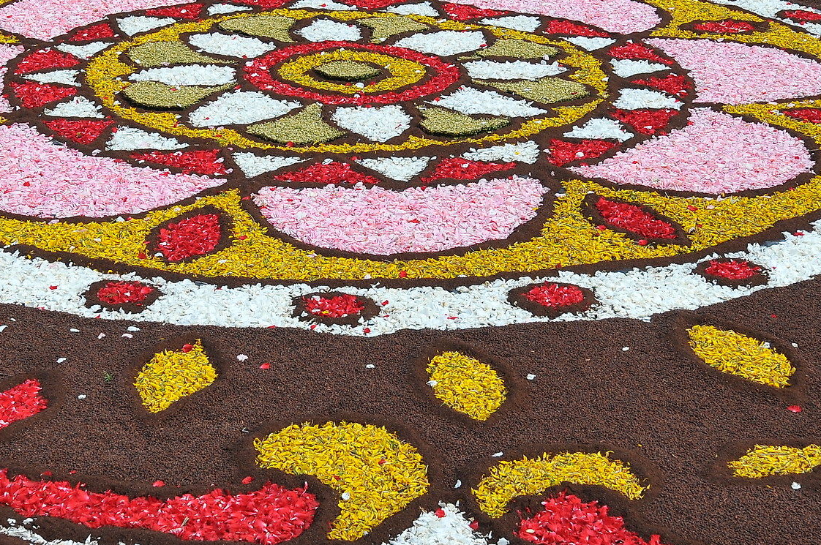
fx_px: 1754
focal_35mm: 77
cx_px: 333
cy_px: 170
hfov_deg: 26.3
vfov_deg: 17.6
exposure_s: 1/200
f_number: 7.1
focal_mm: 24
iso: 200
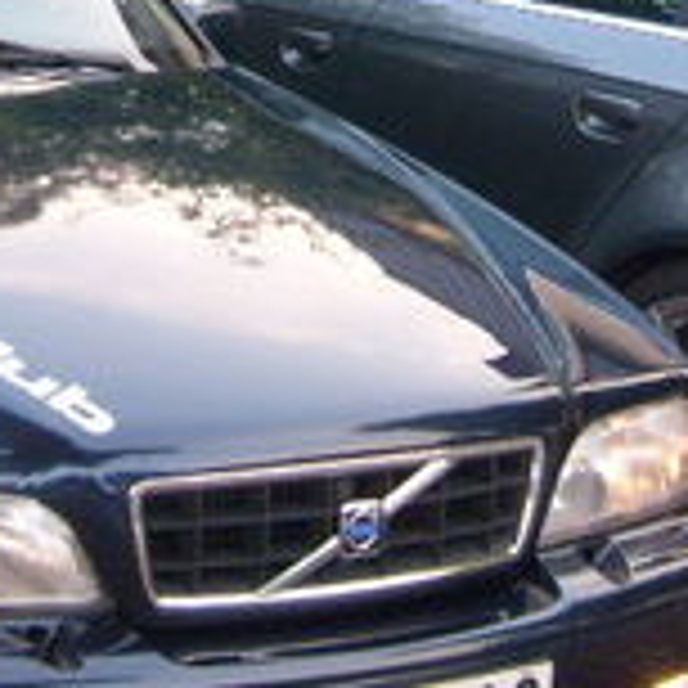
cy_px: -67
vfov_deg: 13.3
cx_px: 301
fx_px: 2901
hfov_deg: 13.5
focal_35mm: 129
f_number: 2.8
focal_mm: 5.8
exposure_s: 1/60
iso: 80
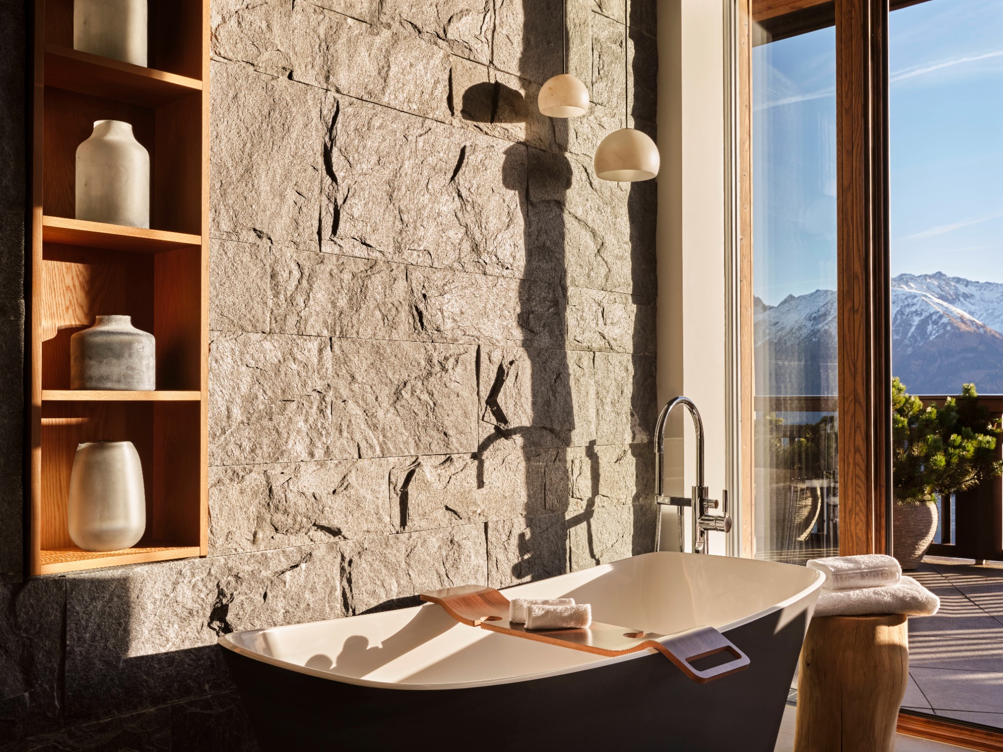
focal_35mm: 34
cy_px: 366
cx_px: 494
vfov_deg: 41.8
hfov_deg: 54.0
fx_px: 985
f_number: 16
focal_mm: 41.8
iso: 400
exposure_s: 1/25
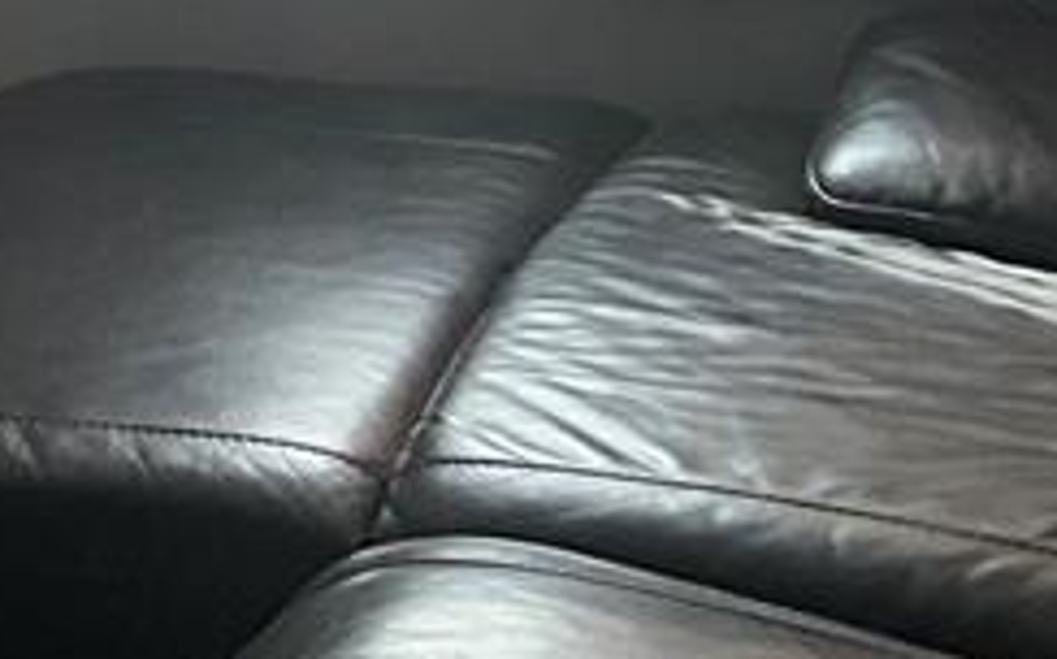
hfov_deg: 14.6
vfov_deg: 9.6
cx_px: -723
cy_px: -561
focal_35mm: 129
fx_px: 3713
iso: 64
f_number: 1.8
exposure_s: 1/115
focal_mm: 3
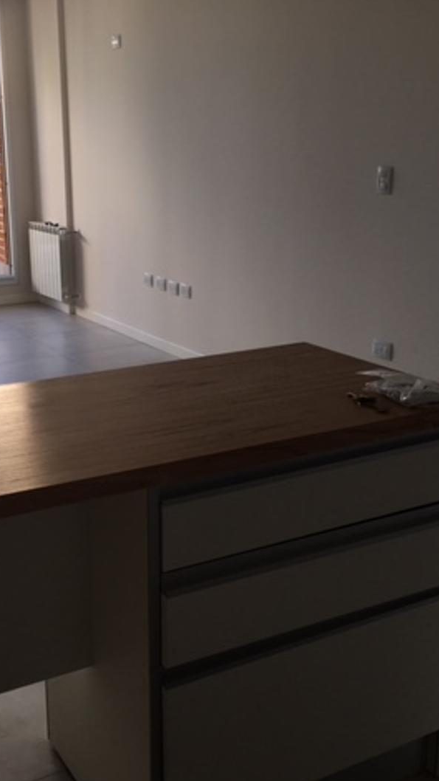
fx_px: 890
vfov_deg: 47.4
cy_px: 397
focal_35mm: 43
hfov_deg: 27.5
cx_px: 142
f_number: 2.2
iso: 32
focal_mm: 4.15
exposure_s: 1/100
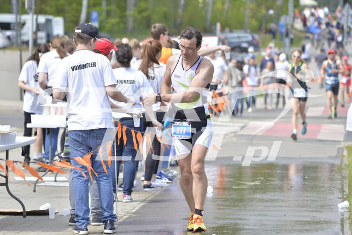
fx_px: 2054
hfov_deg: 9.8
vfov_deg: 6.5
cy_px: 118
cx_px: 176
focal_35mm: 210
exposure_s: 1/1250
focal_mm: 210
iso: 400
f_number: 6.3
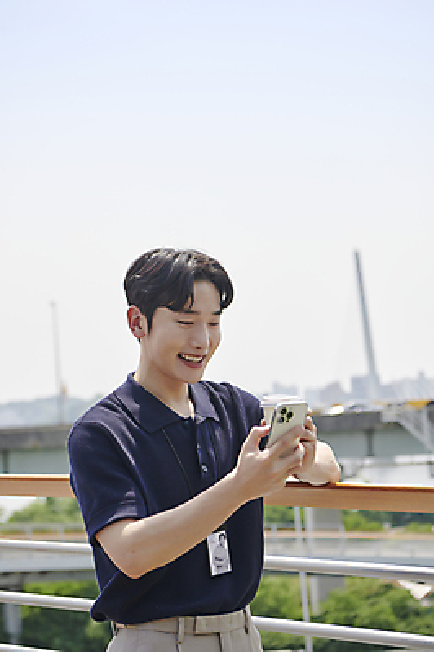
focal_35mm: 84
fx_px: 1522
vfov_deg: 24.2
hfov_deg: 16.2
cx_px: 217
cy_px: 326
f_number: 4.5
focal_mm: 70
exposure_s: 1/800
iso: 160
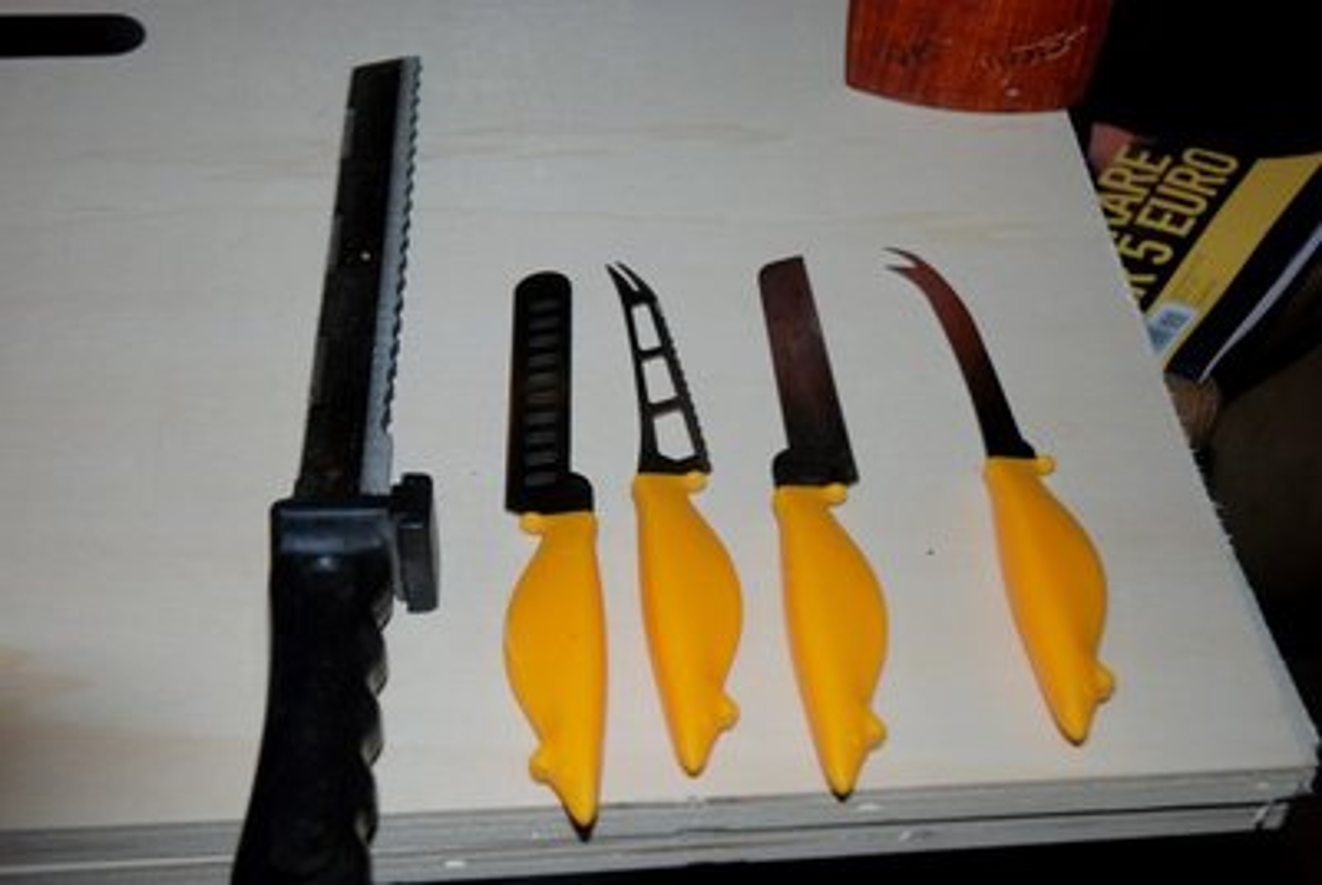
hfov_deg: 33.4
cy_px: 442
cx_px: 661
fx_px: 2207
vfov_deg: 22.7
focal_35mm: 60
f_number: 4.5
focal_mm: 40
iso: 200
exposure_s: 1/60
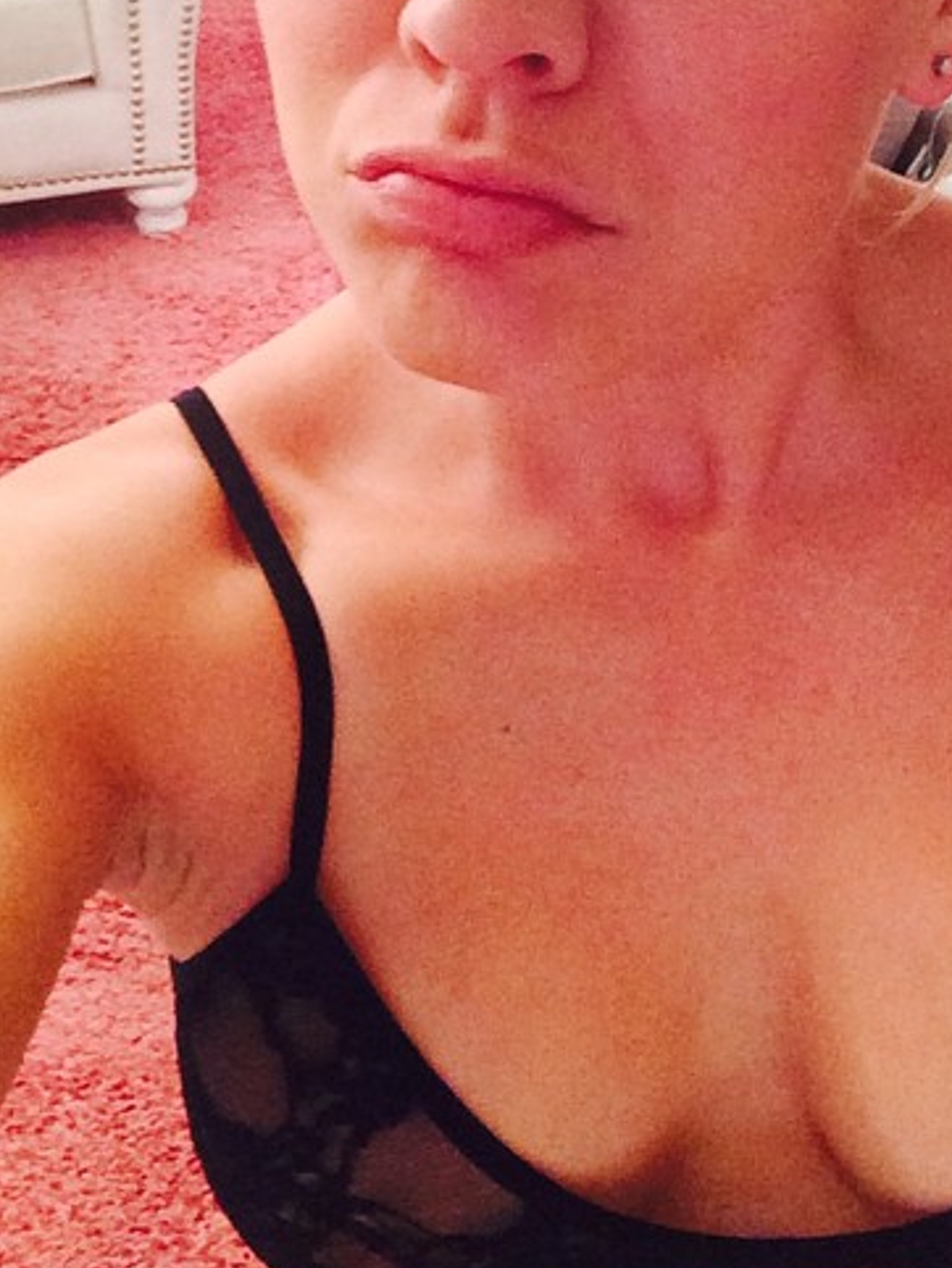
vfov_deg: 33.2
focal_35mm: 57
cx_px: 609
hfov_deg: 25.6
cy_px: 341
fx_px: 2088
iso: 400
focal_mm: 2.15
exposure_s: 1/24
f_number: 2.4
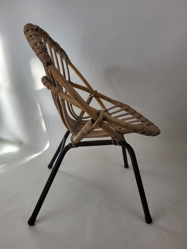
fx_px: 187
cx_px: 94
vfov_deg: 67.3
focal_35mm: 26
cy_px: 124
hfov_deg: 53.1
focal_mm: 5.4
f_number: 1.8
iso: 40
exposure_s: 1/119
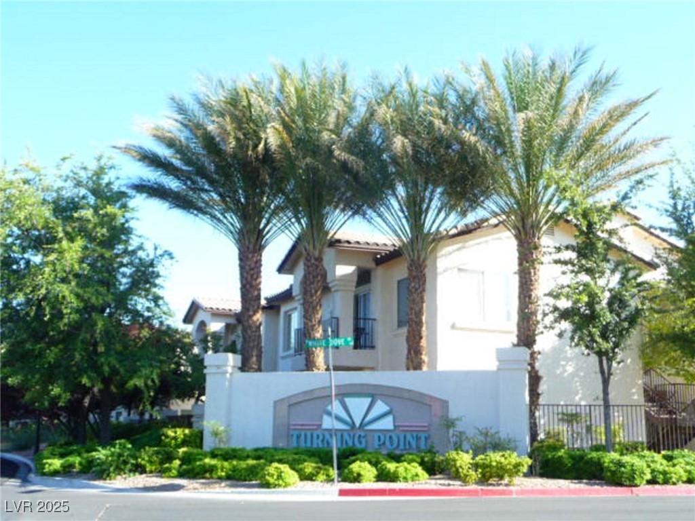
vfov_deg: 36.0
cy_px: 260
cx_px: 348
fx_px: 803
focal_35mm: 40
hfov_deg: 46.8
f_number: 3.3
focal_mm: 4.7
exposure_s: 1/200
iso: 100
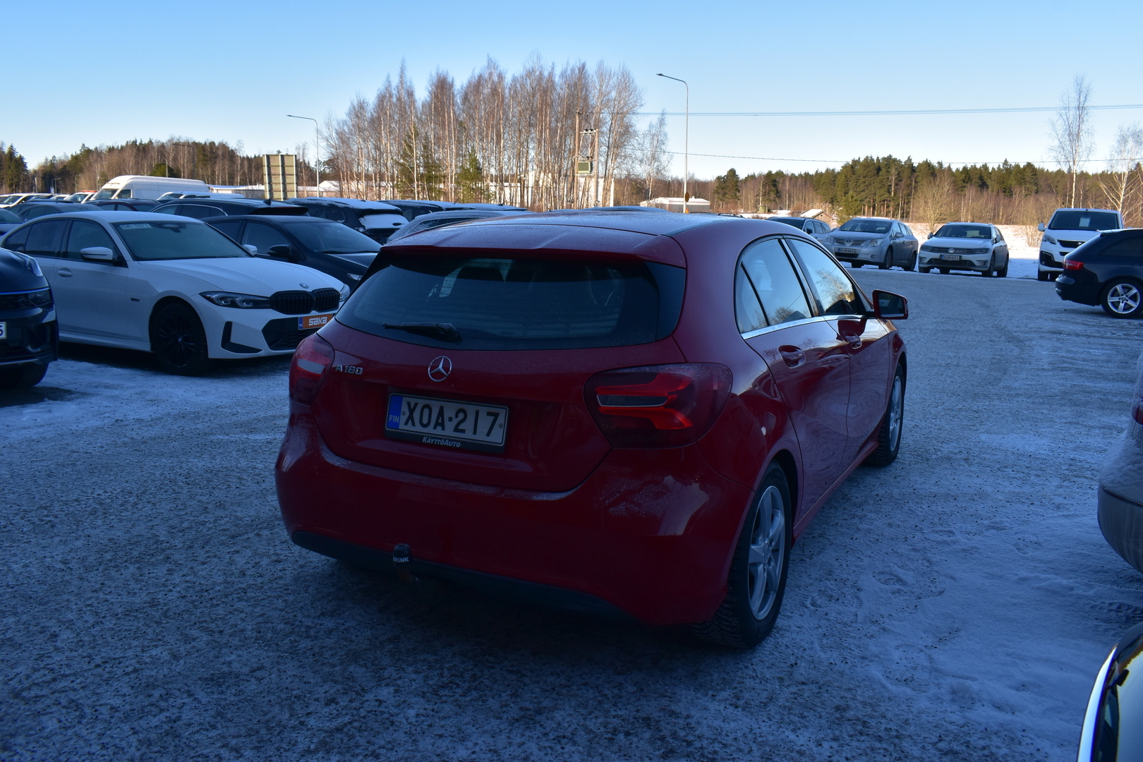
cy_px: 381
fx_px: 952
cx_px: 572
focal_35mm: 30
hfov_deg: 61.9
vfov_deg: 43.6
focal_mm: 20
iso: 400
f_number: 11
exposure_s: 1/350
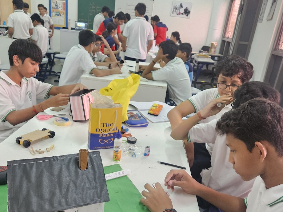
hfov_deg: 56.8
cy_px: 120
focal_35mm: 32
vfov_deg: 44.1
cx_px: 134
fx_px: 262
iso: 800
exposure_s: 1/100
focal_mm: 5.4
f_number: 1.8
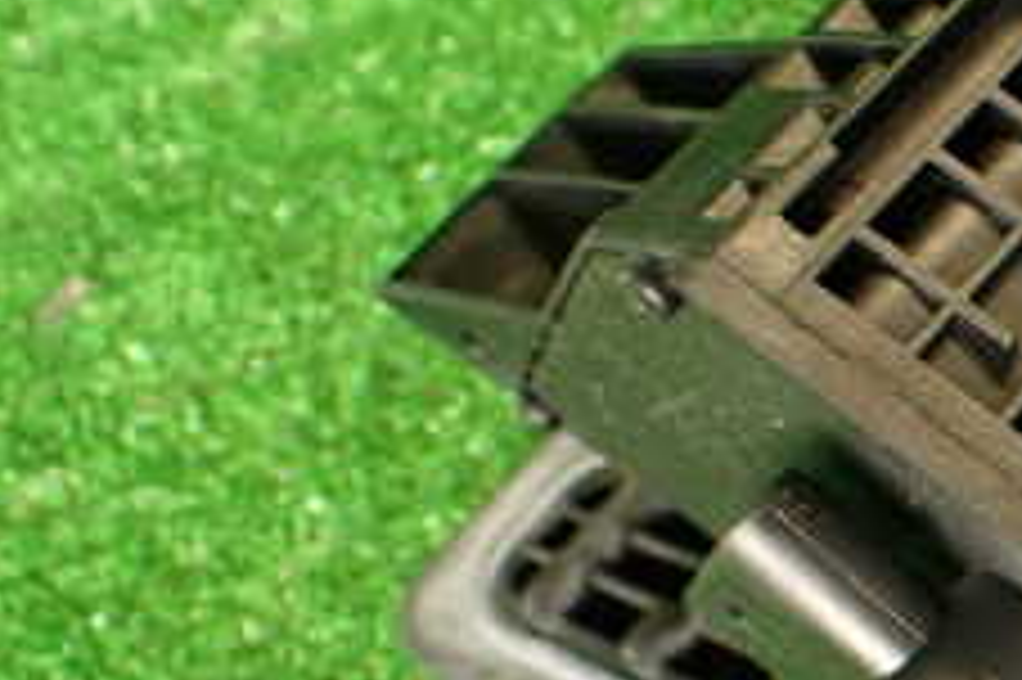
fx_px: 2496
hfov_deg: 21.0
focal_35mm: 88
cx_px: 1342
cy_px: 617
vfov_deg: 15.3
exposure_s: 1/30
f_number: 2.4
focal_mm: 5.79
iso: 320
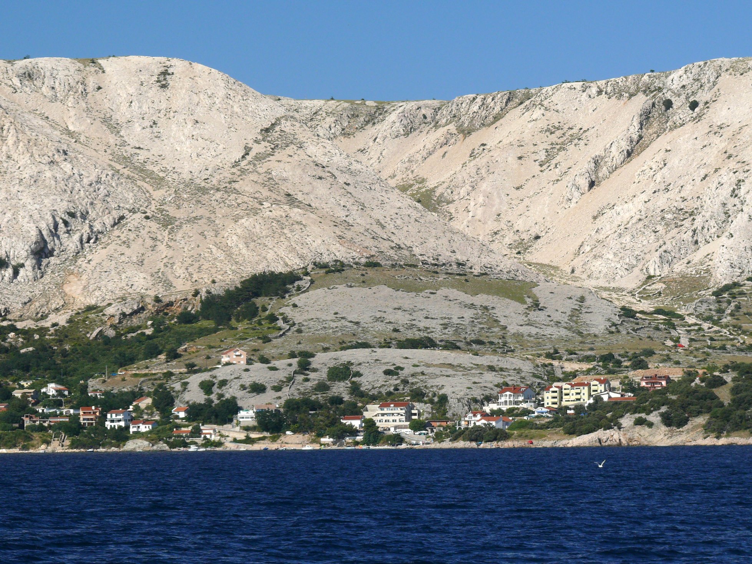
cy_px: 282
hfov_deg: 10.6
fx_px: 4063
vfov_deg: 7.9
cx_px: 376
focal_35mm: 187
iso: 100
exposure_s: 1/400
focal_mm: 35.2
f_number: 5.6
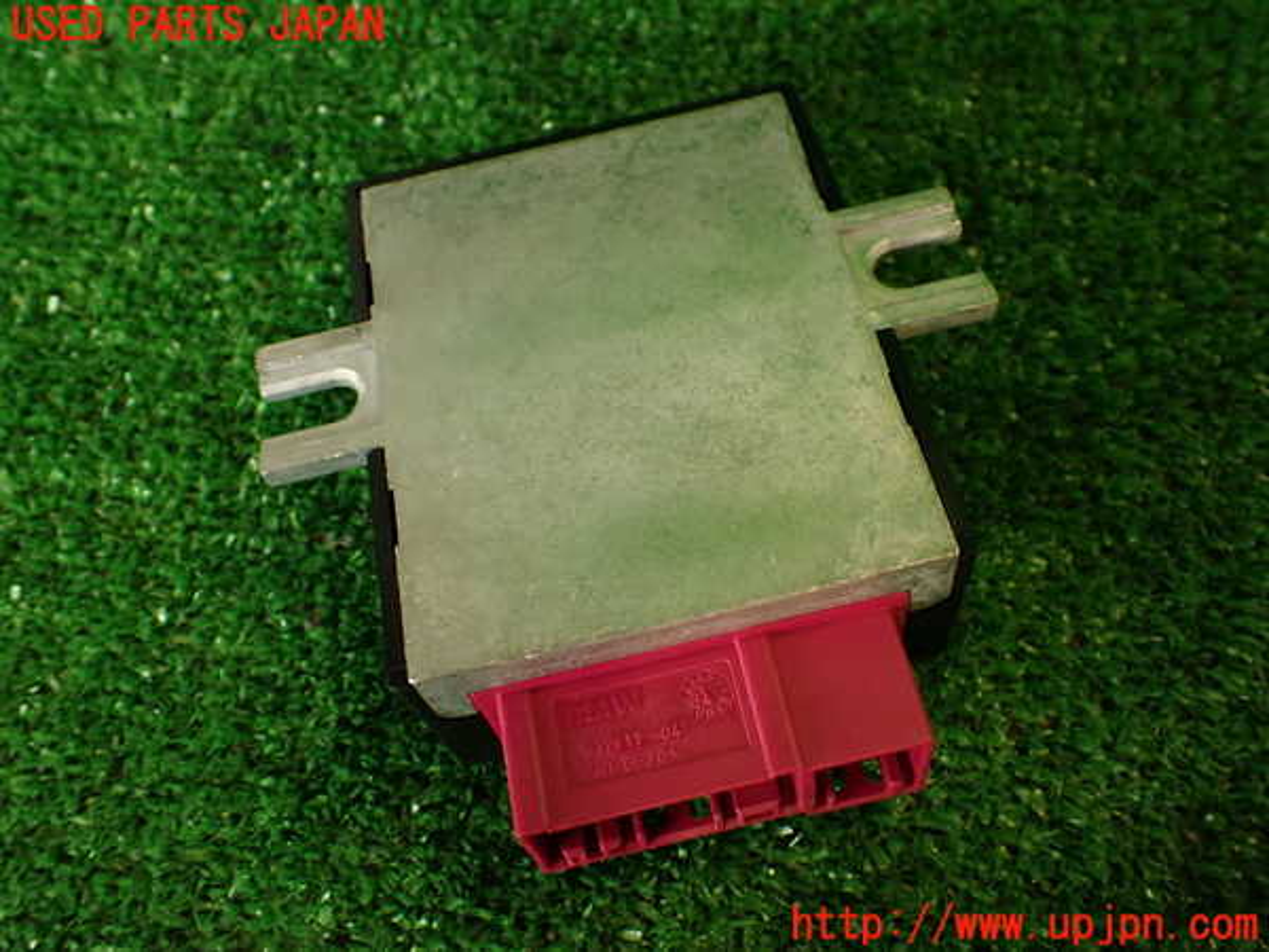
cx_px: 634
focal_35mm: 32
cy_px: 476
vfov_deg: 44.2
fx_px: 1173
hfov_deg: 56.8
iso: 200
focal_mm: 5.79
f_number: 2.4
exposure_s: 1/60
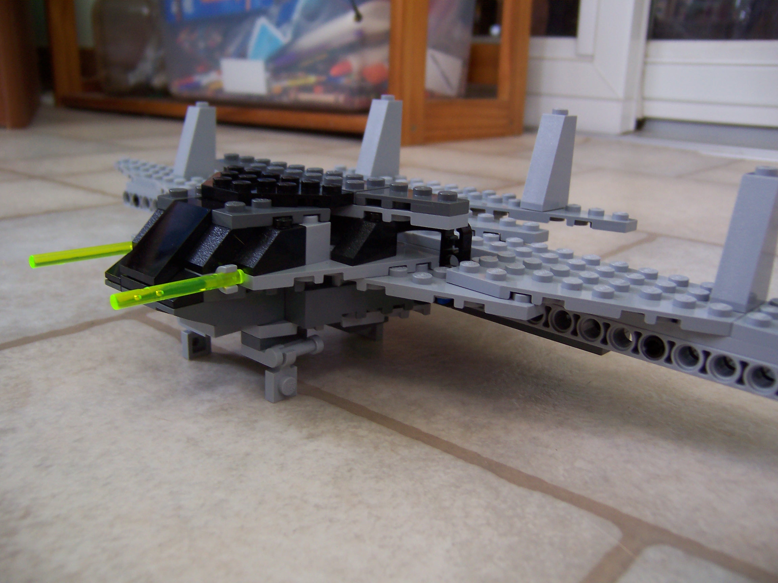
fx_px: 742
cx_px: 389
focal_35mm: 33
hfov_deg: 55.4
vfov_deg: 42.9
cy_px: 292
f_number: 2.8
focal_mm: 5.5
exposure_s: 1/30
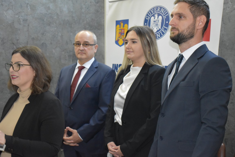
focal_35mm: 48
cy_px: 78
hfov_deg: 41.1
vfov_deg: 28.1
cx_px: 118
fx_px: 313
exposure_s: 1/60
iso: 4000
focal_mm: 32
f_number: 4.5
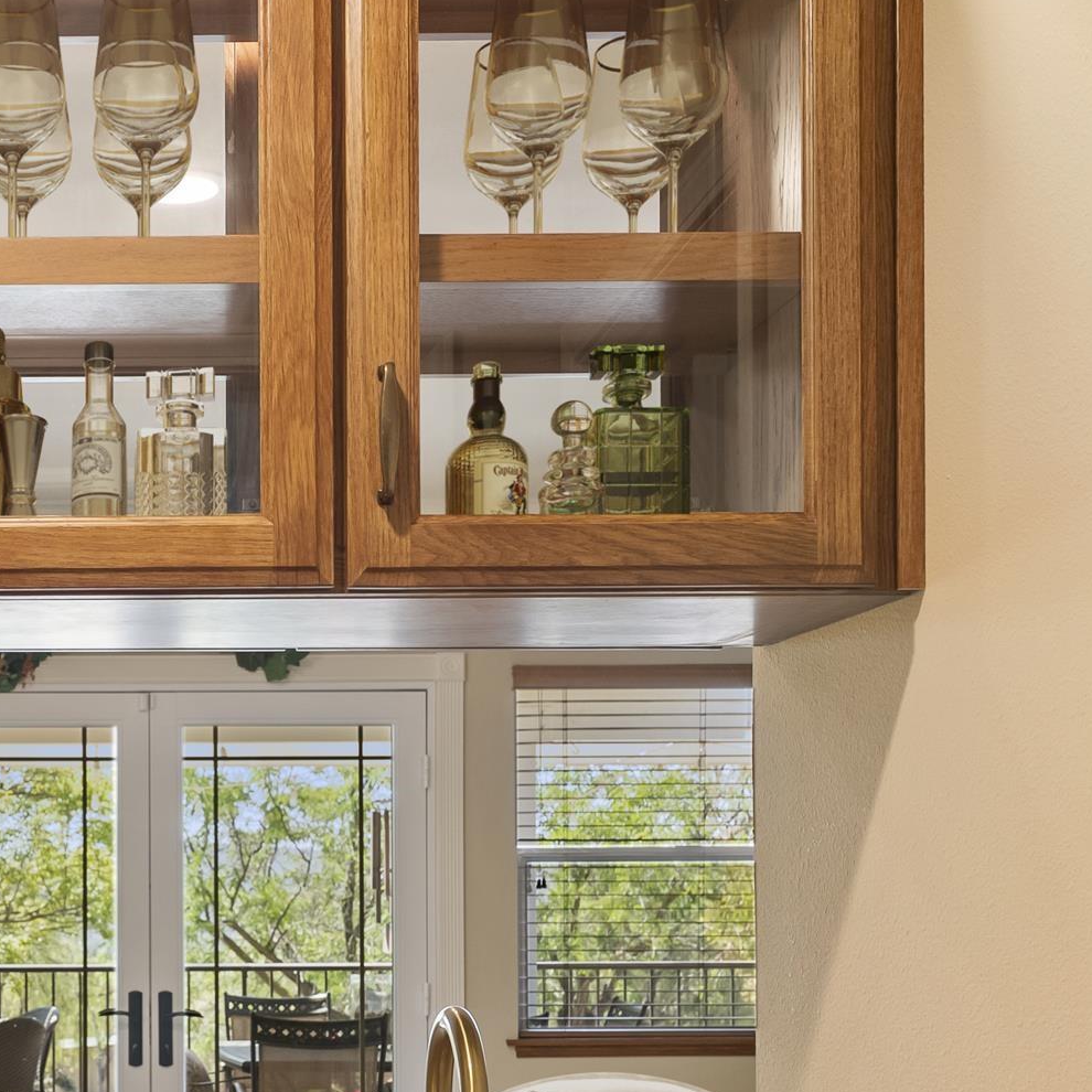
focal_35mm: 58
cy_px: 908
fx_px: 2070
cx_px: 83
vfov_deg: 28.8
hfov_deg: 28.3
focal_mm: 27
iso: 500
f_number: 8
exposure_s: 1/8
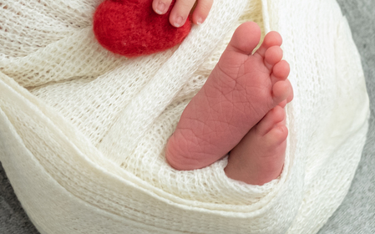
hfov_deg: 9.2
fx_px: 2339
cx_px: 233
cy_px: -56
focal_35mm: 229
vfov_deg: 5.7
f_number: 4
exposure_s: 1/100
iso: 1000
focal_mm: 56
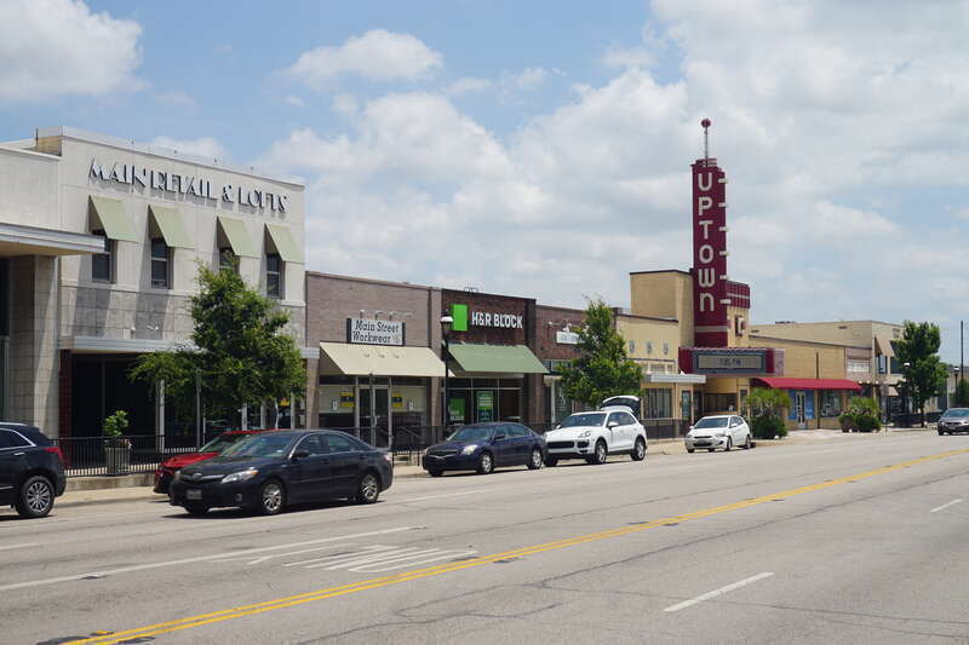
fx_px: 1372
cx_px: 484
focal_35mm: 51
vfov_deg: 26.5
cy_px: 322
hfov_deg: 38.9
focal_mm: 34
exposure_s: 1/200
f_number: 11
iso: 100
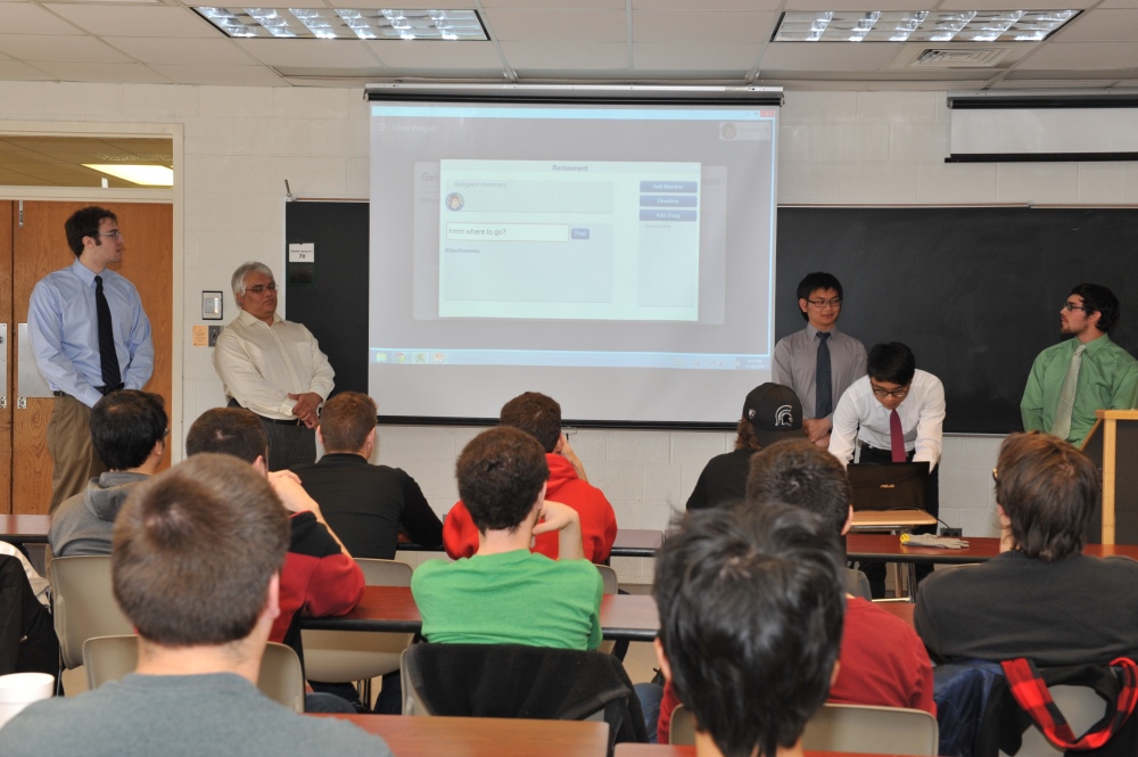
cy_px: 378
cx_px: 569
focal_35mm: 45
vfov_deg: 29.8
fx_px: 1421
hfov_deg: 43.6
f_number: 7.1
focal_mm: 45
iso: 1100
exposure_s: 1/60
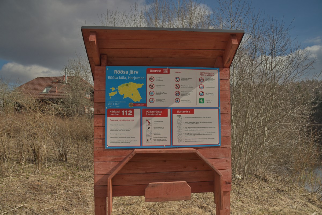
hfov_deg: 73.7
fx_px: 215
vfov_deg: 53.2
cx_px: 161
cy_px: 108
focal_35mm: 24
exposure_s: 1/250
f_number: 11
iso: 100
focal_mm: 24
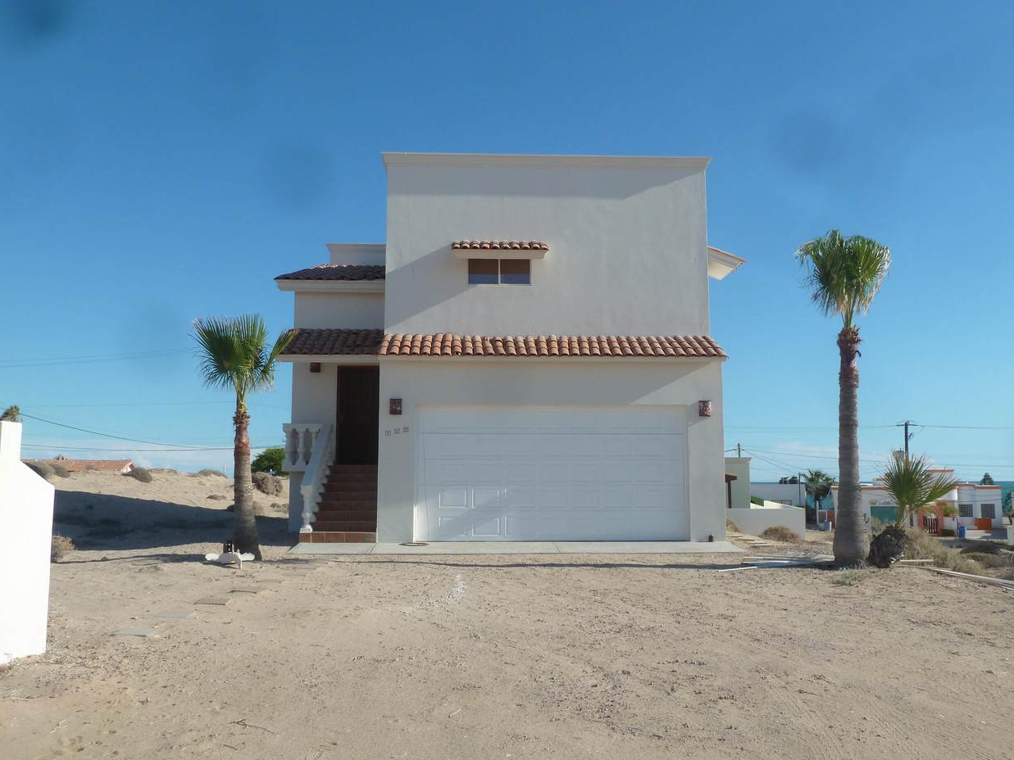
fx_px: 879
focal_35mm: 30
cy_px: 386
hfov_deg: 60.0
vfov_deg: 46.8
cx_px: 508
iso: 80
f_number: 5
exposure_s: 1/500
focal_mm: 4.7
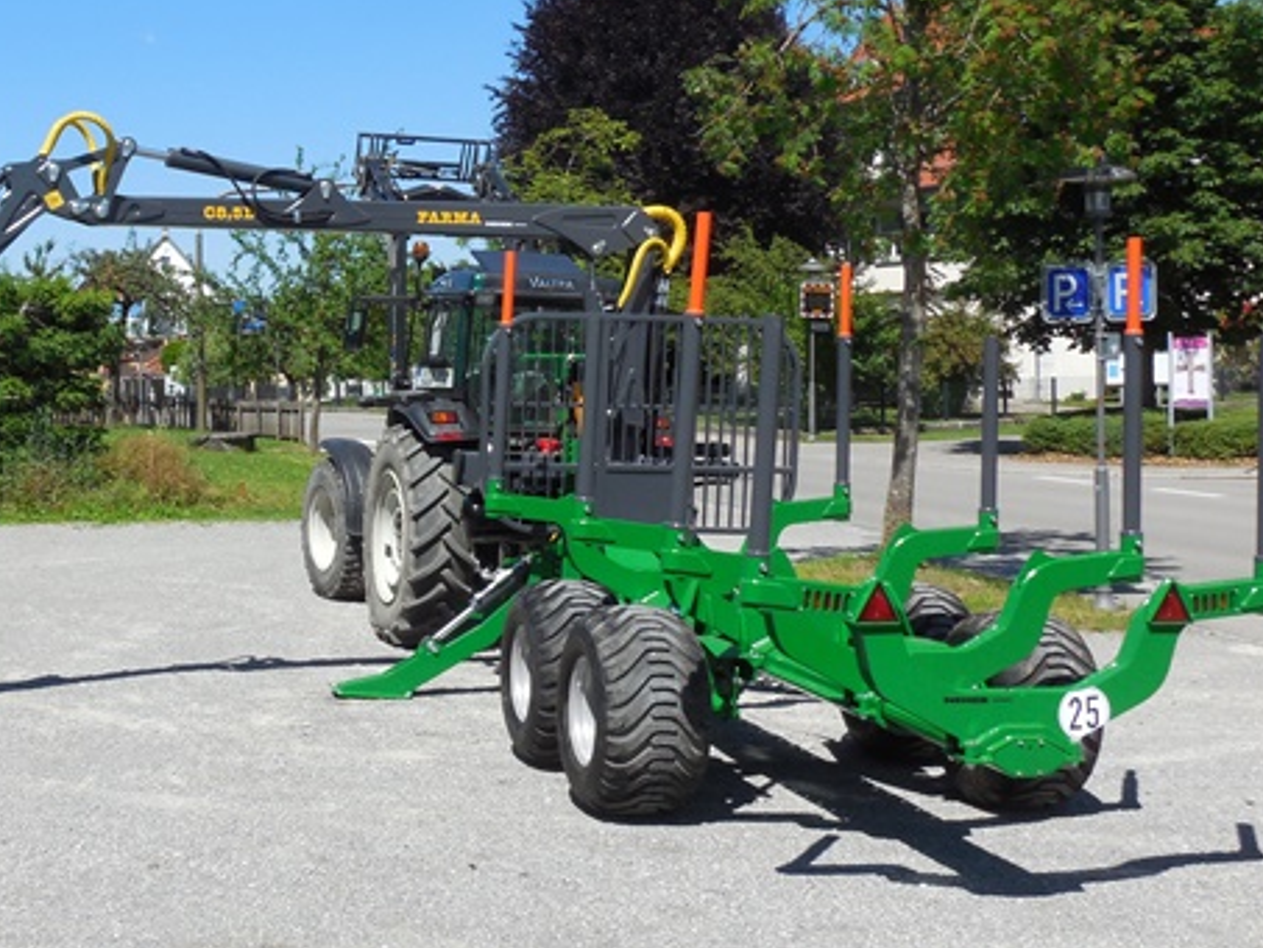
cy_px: 452
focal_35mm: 48
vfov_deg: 30.3
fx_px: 1752
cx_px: 452
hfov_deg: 39.3
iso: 125
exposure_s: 1/1250
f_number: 3.4
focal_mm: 6.1
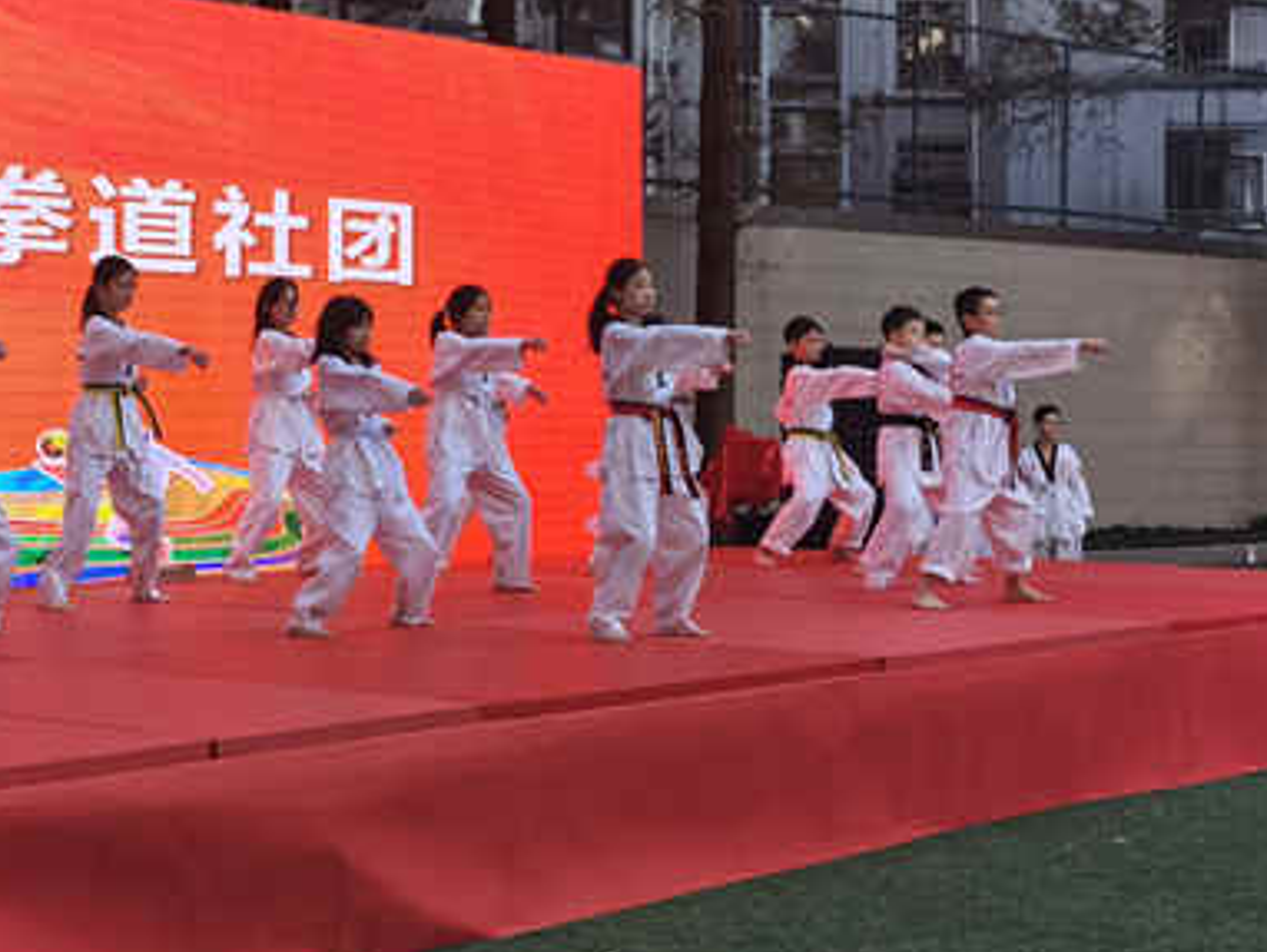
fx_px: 2637
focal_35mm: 72
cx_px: 355
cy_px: 365
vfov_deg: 20.4
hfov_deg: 26.7
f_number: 1.6
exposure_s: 1/990
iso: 50
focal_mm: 5.56
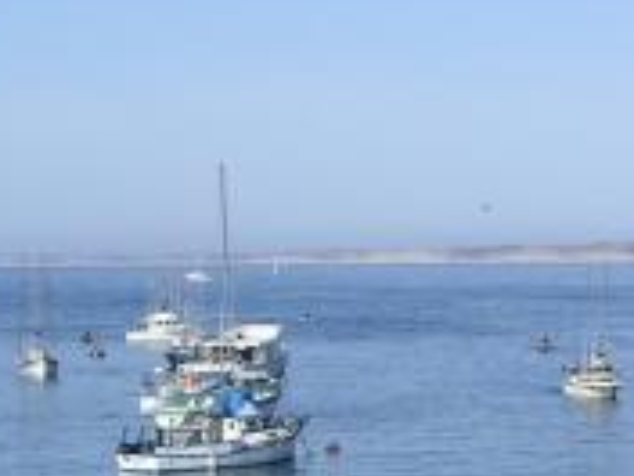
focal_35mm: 138
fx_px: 2528
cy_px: 505
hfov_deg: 14.2
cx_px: 530
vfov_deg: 10.6
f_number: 6.7
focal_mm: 6
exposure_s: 1/180
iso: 50
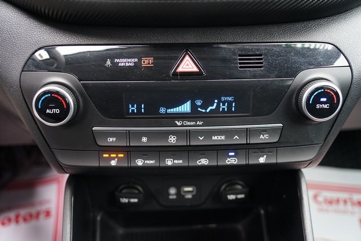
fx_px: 331
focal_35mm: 33
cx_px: 180
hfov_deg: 57.2
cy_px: 120
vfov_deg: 40.0
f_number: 3.5
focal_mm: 33
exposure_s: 1/60
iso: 1600
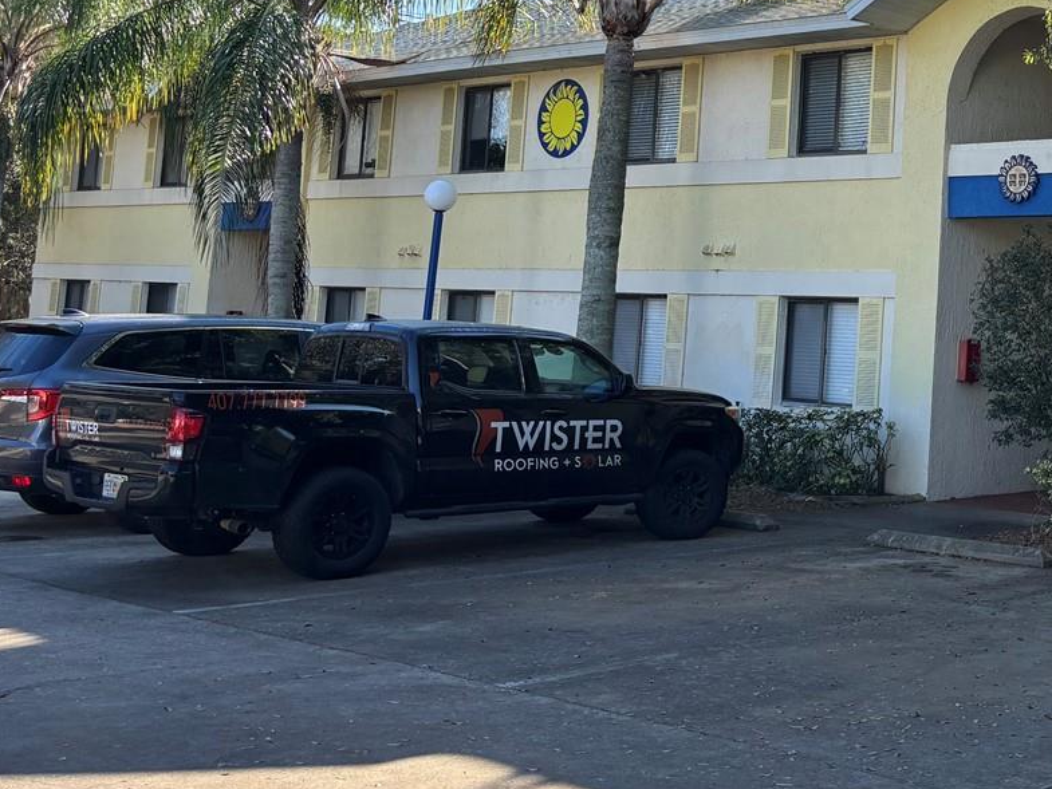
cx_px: 1020
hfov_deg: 33.5
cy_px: 161
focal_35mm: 53
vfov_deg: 27.0
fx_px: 1611
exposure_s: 1/865
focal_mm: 5.96
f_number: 1.6
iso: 50
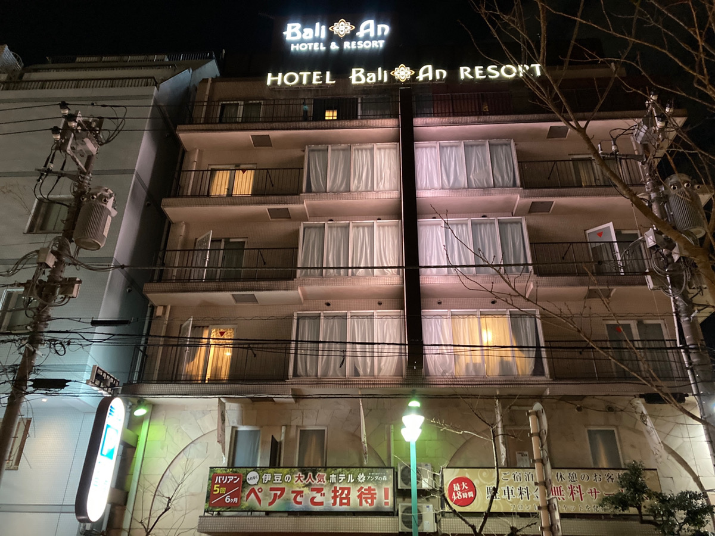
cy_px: 268
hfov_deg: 63.4
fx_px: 578
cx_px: 358
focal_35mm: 28
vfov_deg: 49.7
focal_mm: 3.99
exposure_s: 1/20
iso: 640
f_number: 1.8
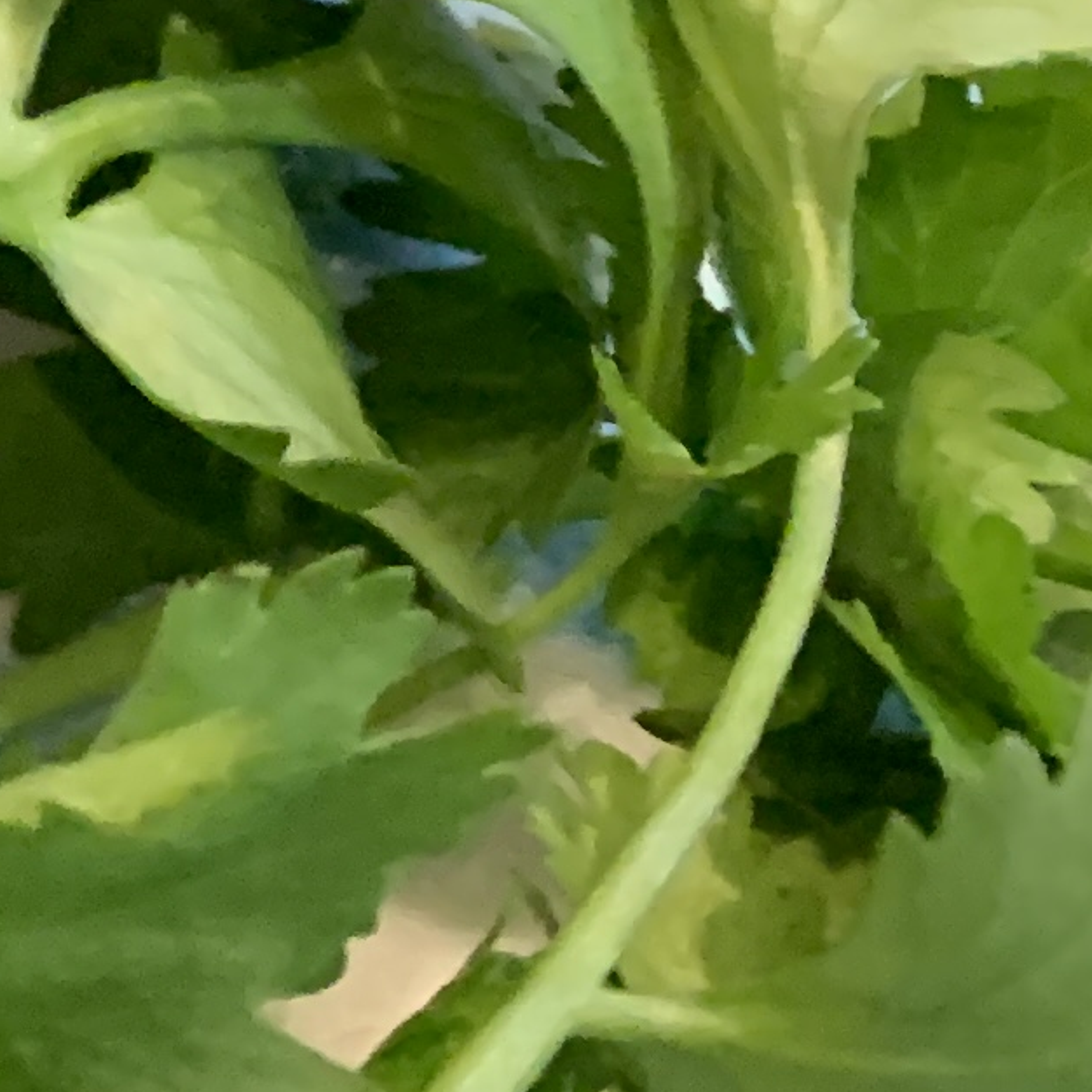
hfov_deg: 10.3
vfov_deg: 10.2
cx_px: -1488
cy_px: -1535
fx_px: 5282
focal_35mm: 148
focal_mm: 4.25
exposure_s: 1/40
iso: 400
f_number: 1.8
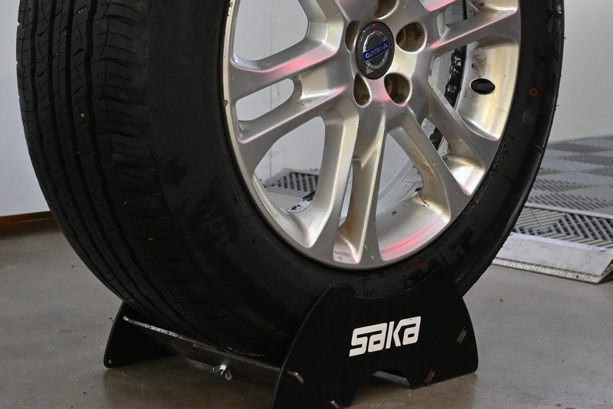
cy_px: 61
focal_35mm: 81
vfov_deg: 16.7
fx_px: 1378
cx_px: 324
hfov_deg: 25.1
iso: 1400
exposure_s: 1/50
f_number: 4.8
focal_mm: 29
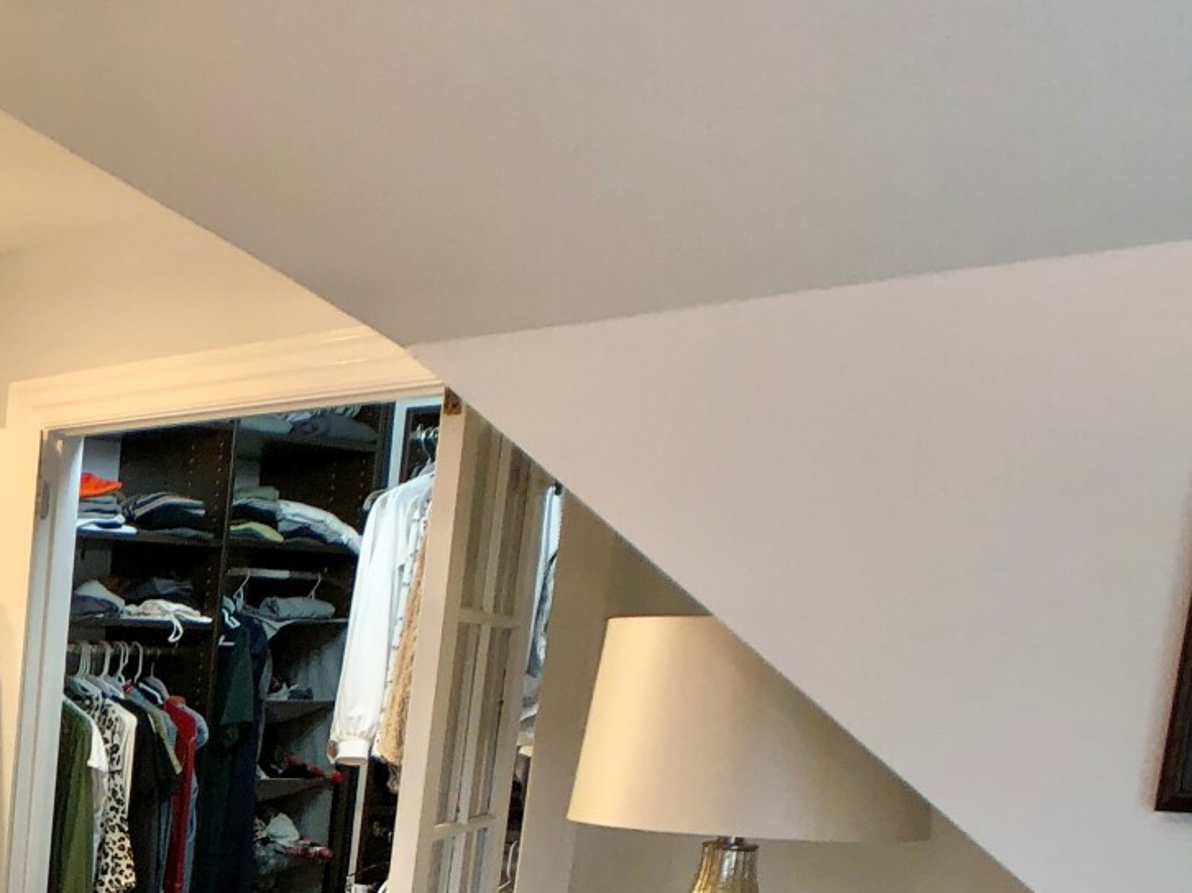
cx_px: -346
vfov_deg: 17.8
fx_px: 2719
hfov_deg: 22.2
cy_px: 1047
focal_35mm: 79
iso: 50
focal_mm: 3.99
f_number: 1.8
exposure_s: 1/30
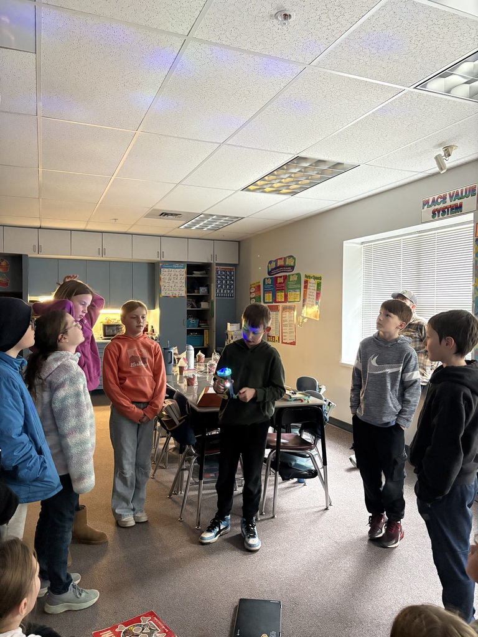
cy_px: 318
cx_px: 239
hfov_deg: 53.1
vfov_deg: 67.3
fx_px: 479
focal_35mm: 26
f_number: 1.6
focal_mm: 5.96
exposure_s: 1/37
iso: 640
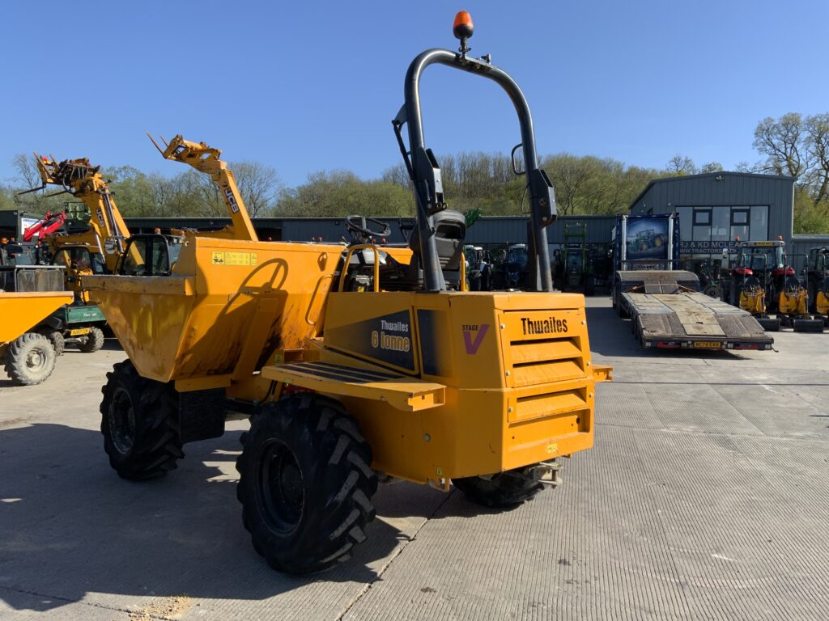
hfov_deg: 61.7
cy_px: 310
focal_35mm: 29
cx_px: 414
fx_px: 695
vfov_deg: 48.2
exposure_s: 1/1311
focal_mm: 3
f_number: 1.8
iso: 16
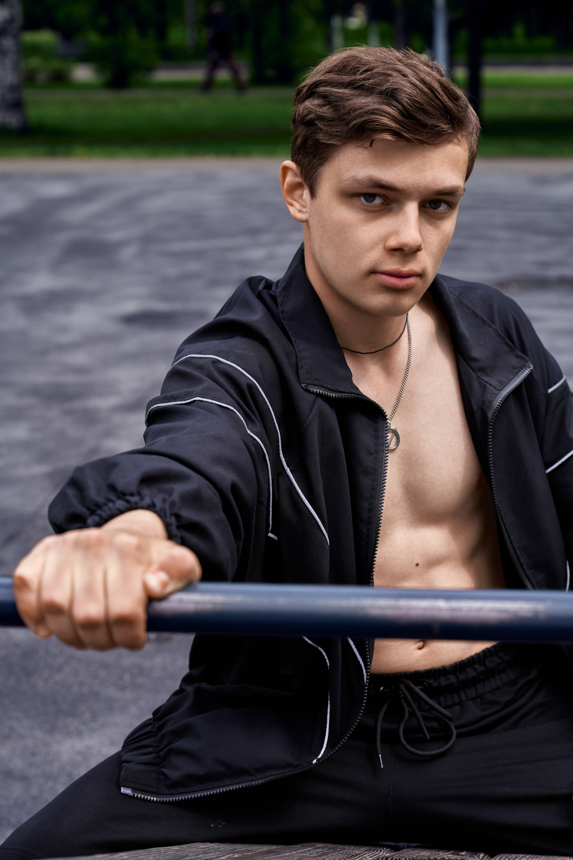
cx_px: 286
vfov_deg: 28.8
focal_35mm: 70
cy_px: 430
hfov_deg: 19.5
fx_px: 1671
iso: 280
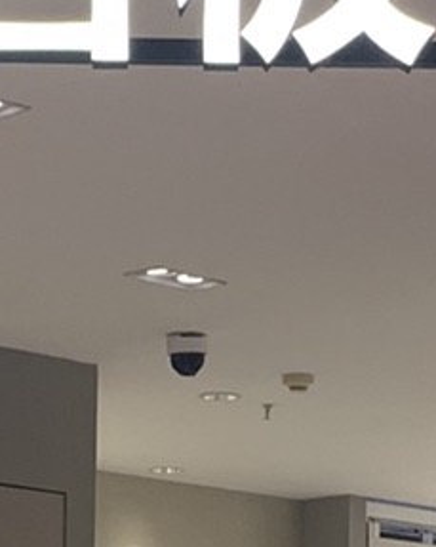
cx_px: 194
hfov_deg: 8.7
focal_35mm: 177
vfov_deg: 10.7
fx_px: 2860
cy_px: 656
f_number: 1.8
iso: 50
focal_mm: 4.25
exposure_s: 1/121
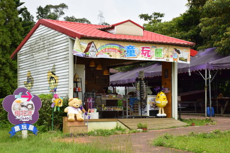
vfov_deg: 20.2
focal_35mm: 68
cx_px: 115
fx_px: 431
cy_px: 76
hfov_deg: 29.8
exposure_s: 1/200
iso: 100
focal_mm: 45
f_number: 8
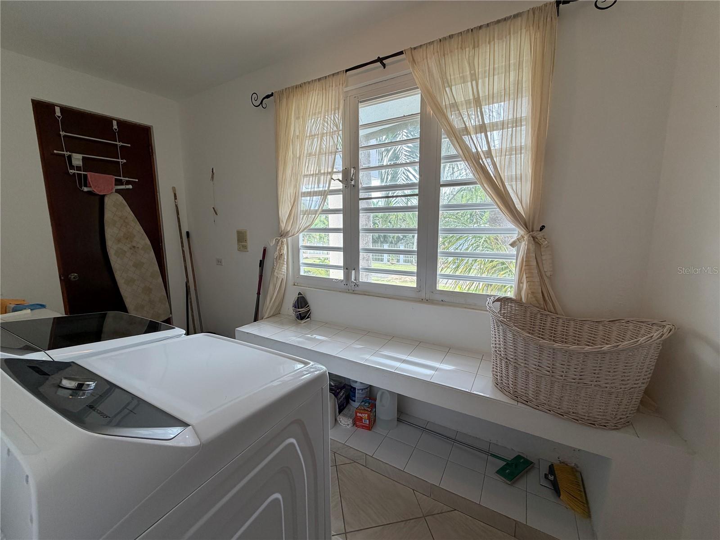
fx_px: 291
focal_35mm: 14
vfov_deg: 85.7
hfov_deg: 102.1
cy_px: 270
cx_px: 360
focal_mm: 2.22
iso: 100
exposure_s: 1/121
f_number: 2.2
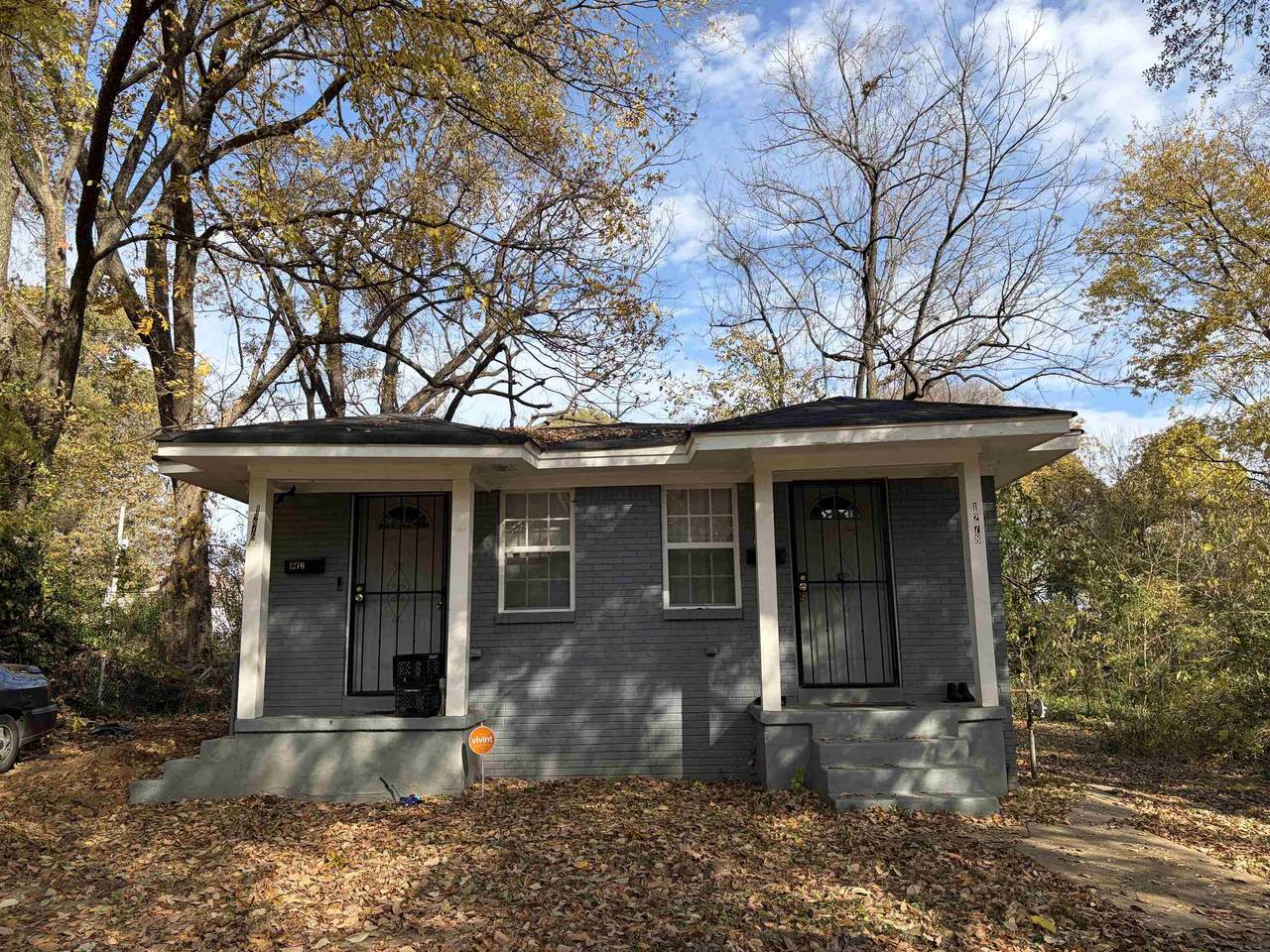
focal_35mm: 26
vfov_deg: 53.1
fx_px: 954
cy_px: 476
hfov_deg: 67.3
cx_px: 635
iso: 50
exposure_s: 1/1451
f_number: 1.6
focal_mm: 5.96
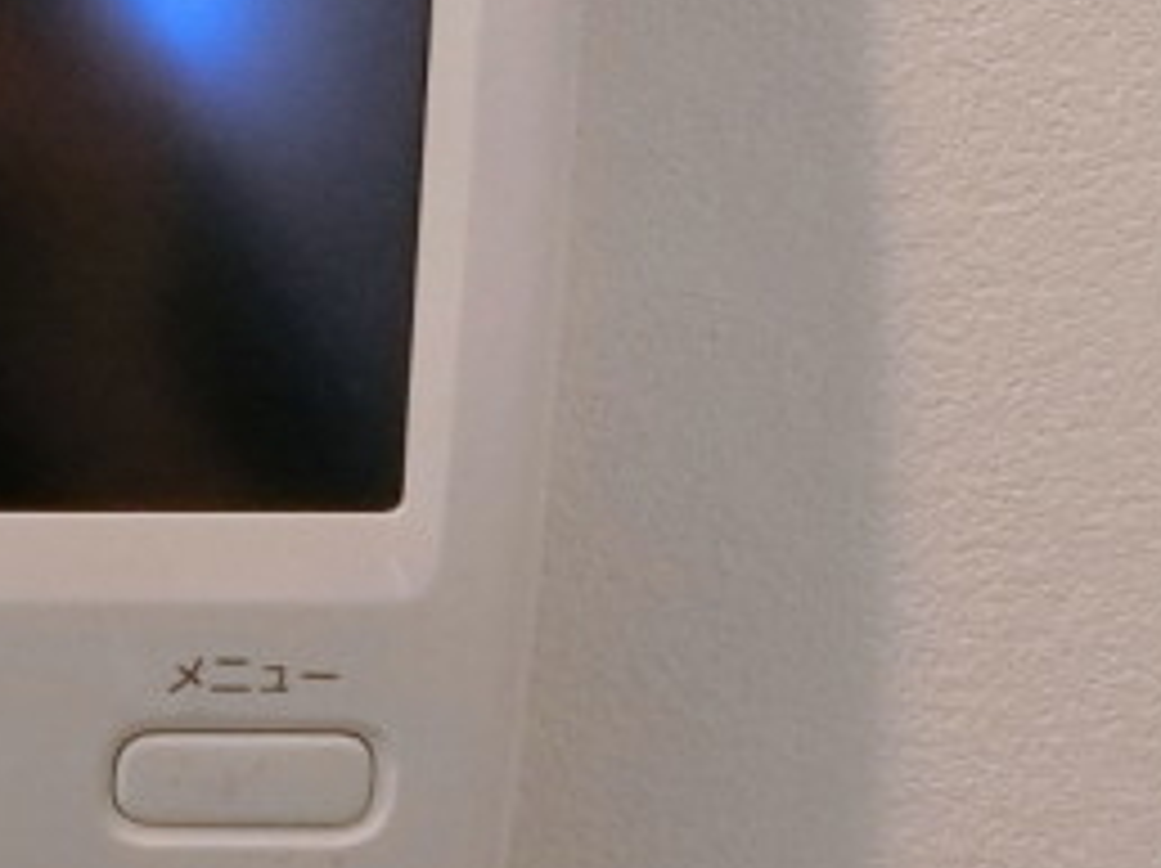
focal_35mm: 59
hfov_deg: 27.3
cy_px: 450
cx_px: -360
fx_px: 1977
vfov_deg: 24.8
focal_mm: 4.06
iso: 1600
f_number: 2.7
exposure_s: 1/160
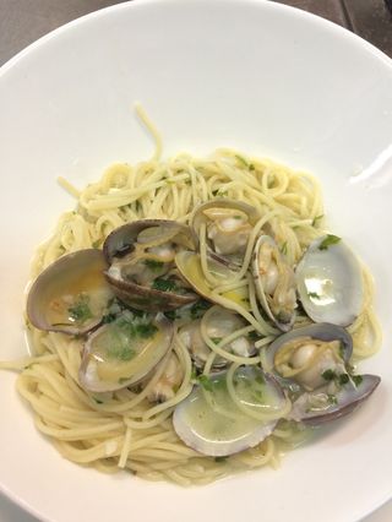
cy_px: 261
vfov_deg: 61.6
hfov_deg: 48.3
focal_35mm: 29
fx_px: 437
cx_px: 196
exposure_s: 1/33
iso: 125
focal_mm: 4.15
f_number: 2.2
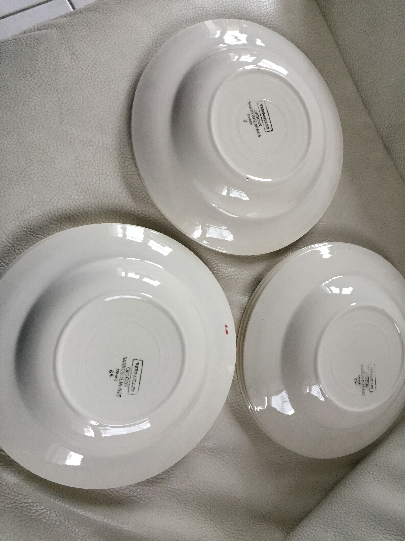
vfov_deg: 61.7
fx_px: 452
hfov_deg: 48.2
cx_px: 202
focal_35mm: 29
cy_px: 270
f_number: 2.2
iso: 160
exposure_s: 1/33
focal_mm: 4.15
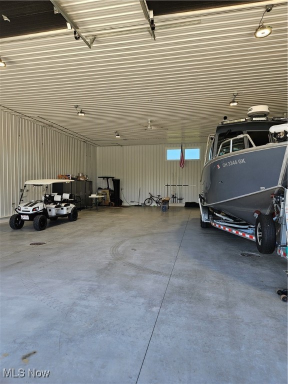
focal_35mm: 23
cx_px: 144
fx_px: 255
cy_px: 192
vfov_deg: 73.9
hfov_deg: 58.9
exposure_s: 1/120
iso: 25
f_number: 1.8
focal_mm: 5.4
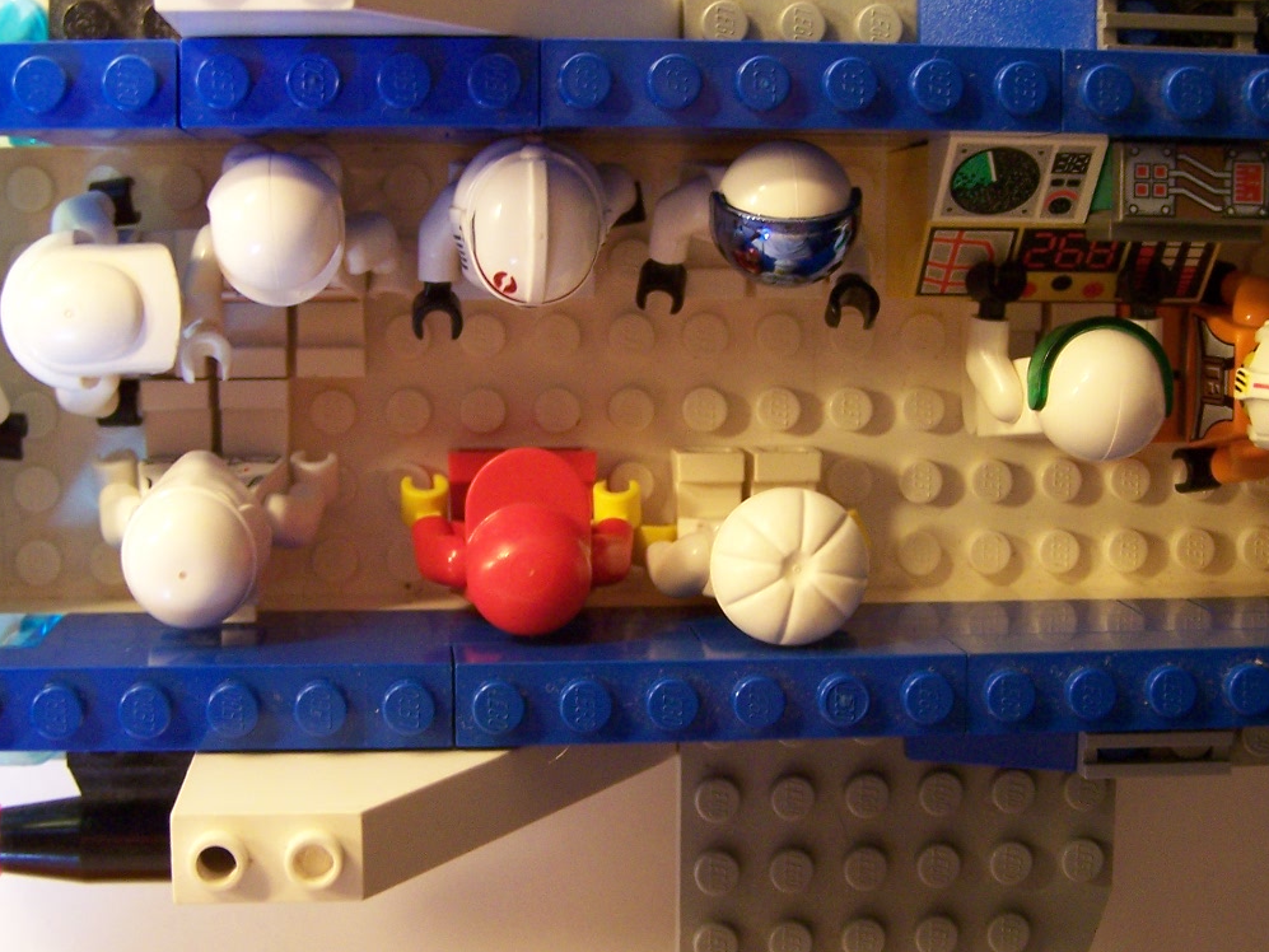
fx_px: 2090
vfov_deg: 25.7
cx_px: 647
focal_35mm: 57
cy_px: 425
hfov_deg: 33.8
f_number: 2.8
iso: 160
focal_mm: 6.3
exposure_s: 1/10
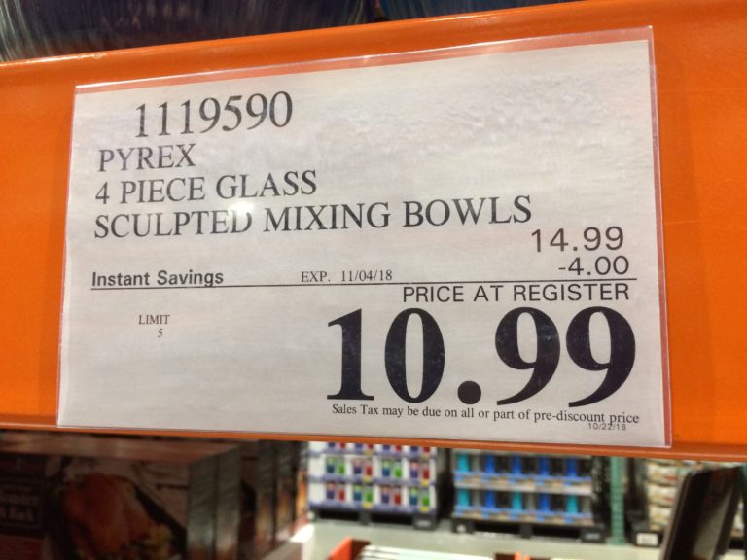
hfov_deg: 61.7
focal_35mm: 29
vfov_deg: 48.2
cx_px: 374
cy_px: 280
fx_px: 626
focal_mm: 4.15
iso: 200
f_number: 2.2
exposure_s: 1/33
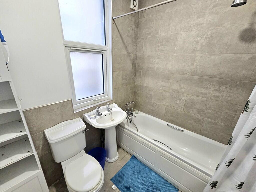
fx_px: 96
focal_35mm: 13
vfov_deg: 89.9
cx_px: 128
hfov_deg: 106.2
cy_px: 96
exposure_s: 1/50.3
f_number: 2.2
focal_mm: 2.2
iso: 400
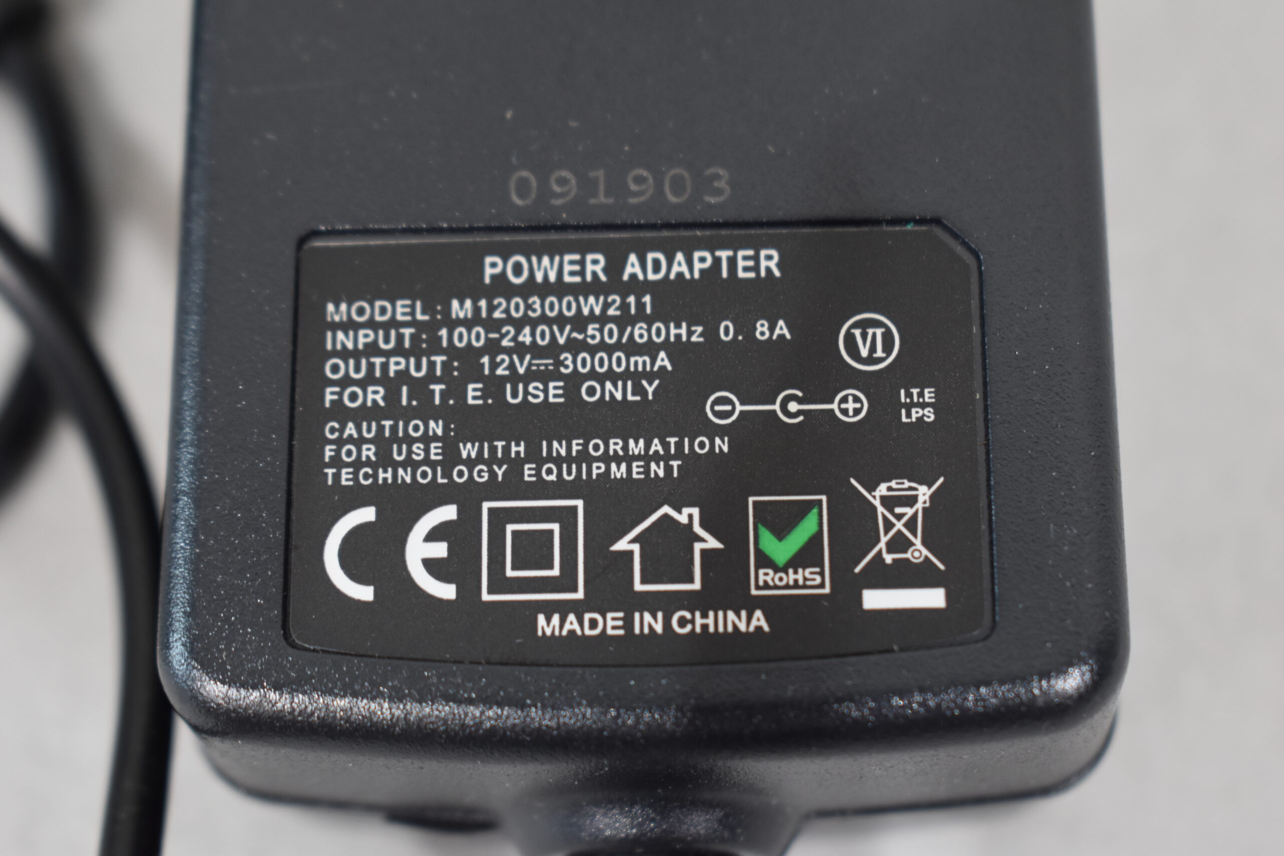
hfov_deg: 28.1
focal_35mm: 72
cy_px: 428
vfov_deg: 18.9
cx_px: 642
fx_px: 2568
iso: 800
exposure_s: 1/60
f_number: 5.6
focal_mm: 48
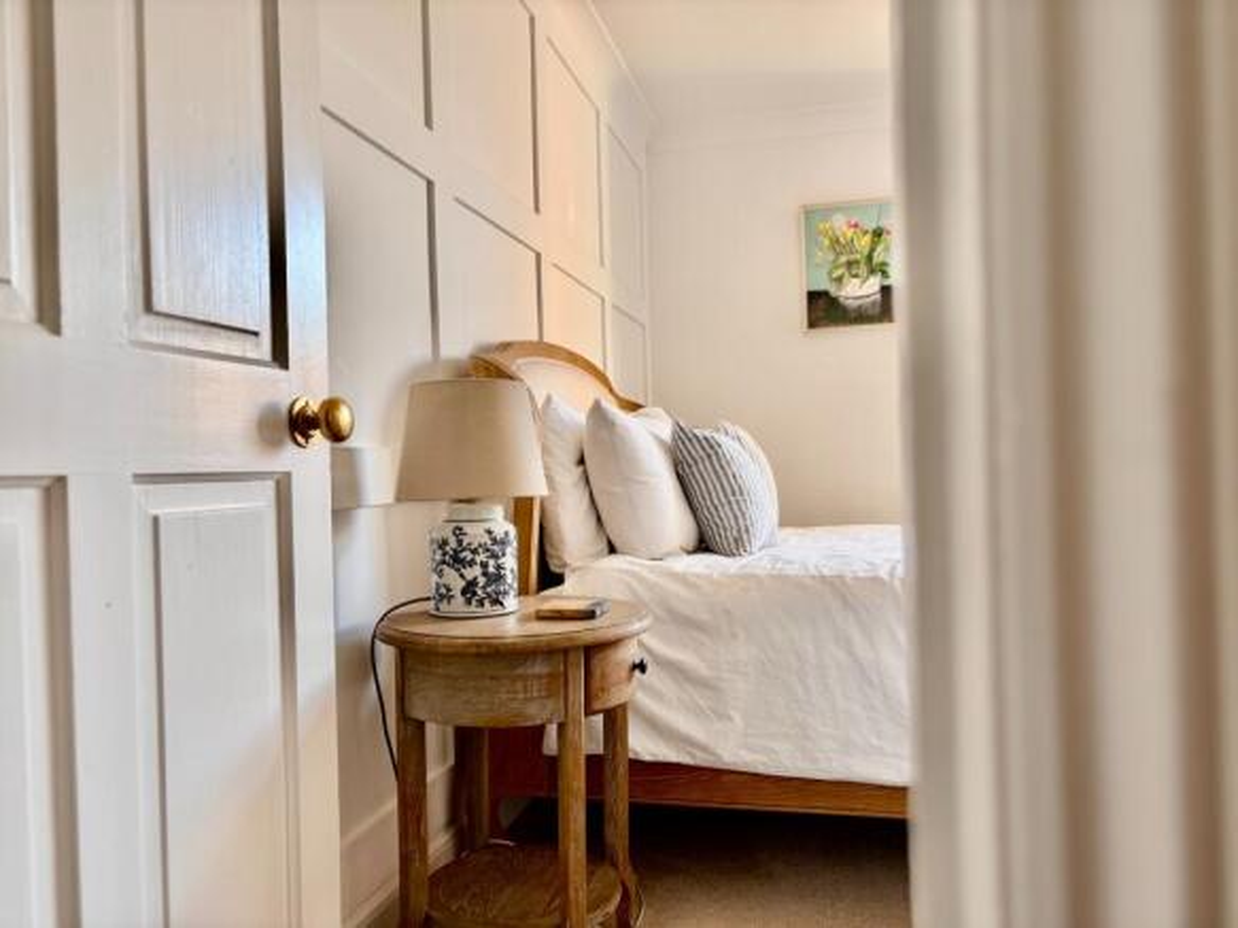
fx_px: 930
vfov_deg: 53.0
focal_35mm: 26
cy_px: 464
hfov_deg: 67.3
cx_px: 619
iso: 80
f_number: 1.6
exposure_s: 1/50
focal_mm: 5.96
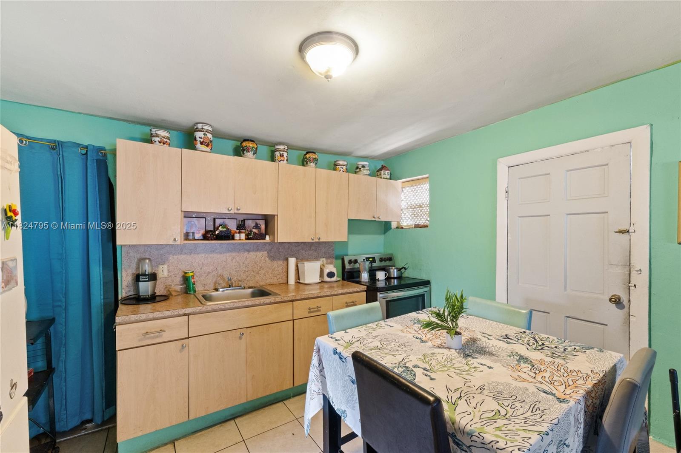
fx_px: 284
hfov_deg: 100.4
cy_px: 226
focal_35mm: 15
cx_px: 340
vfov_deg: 77.3
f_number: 8
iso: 800
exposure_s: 1/1.25
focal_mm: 10
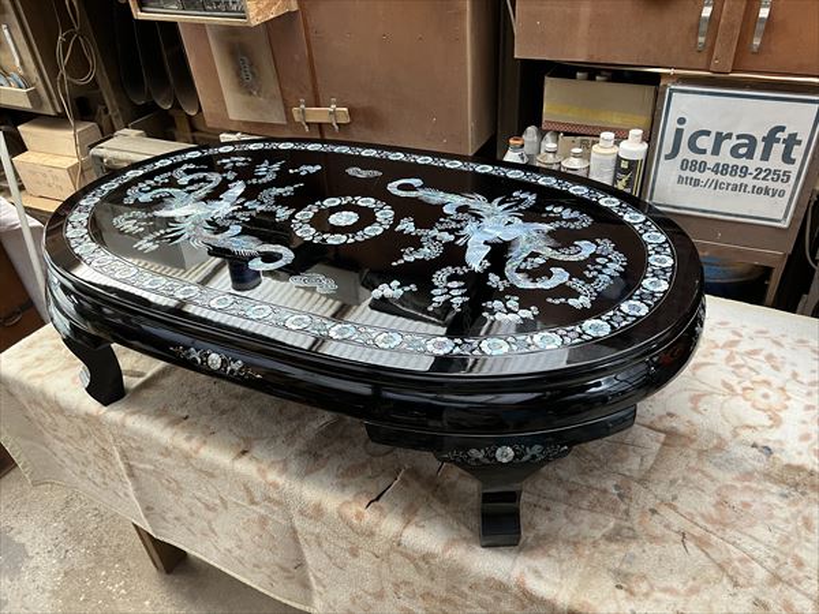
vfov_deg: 53.1
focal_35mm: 26
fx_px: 615
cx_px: 410
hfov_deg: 67.3
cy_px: 307
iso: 320
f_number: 1.5
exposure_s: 1/60
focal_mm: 5.7
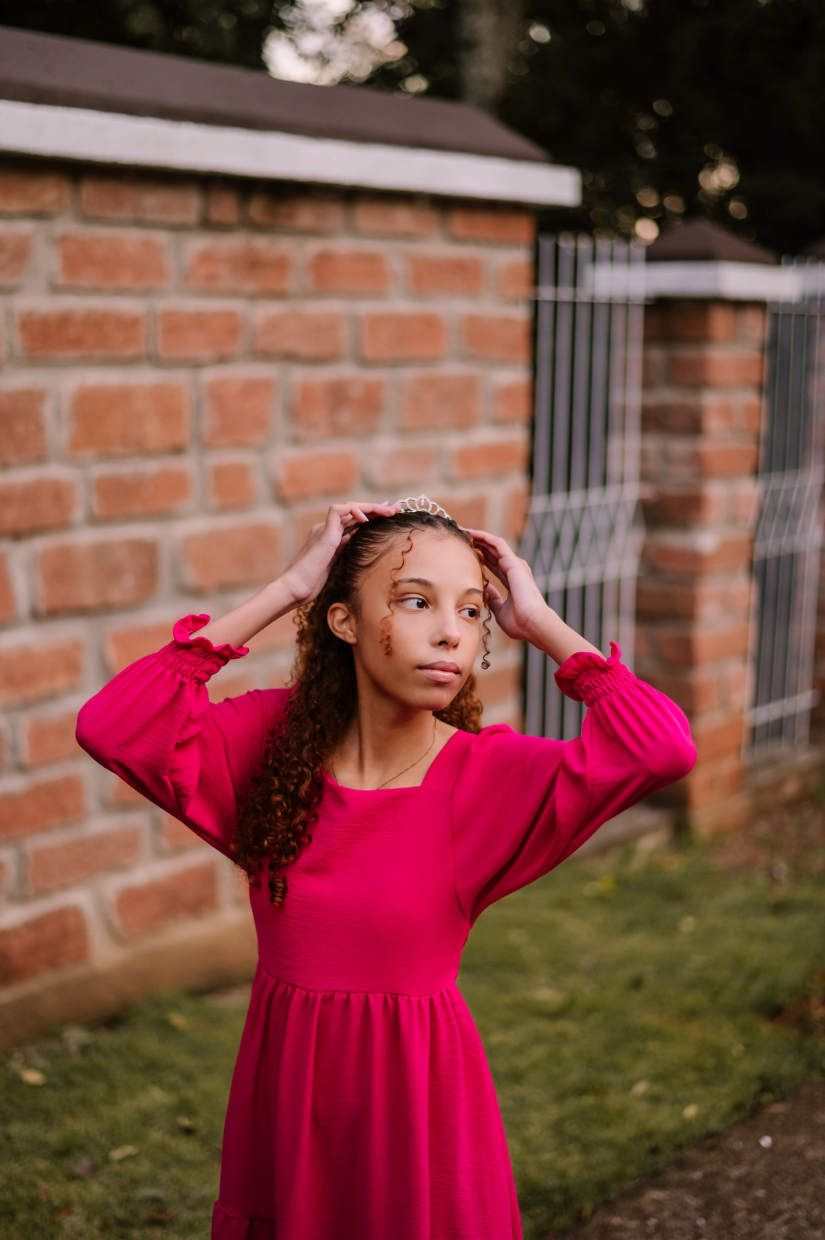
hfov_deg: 27.0
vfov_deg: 39.6
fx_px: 1721
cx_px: 412
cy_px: 620
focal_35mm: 50
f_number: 1.8
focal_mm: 50
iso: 640
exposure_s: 1/500
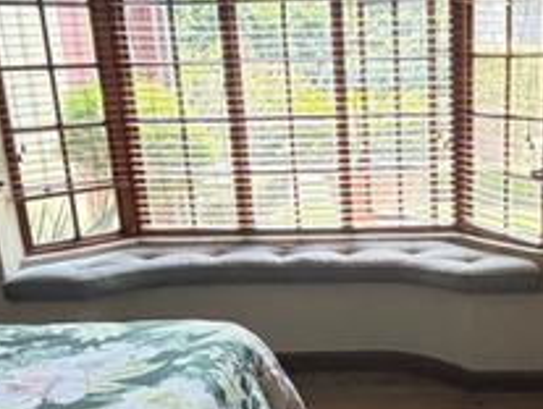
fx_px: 849
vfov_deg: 26.5
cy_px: 341
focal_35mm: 54
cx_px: 420
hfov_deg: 34.6
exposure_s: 1/89
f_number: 2.2
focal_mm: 2.22
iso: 320
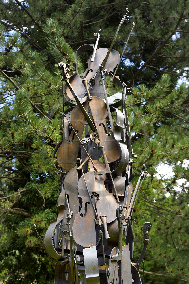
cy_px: 142
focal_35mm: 52
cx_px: 94
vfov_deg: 38.2
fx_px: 410
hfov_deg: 26.0
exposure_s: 1/200
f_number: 5.6
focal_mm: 52
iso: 200
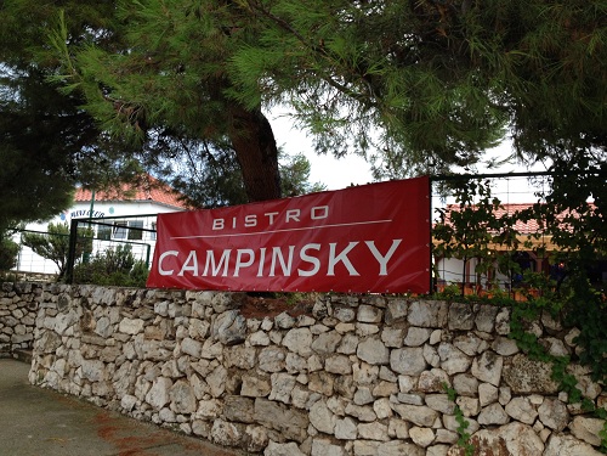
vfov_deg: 40.7
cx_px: 304
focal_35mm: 35
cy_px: 228
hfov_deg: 52.6
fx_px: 614
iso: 50
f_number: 2.4
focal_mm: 4.28
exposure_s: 1/40
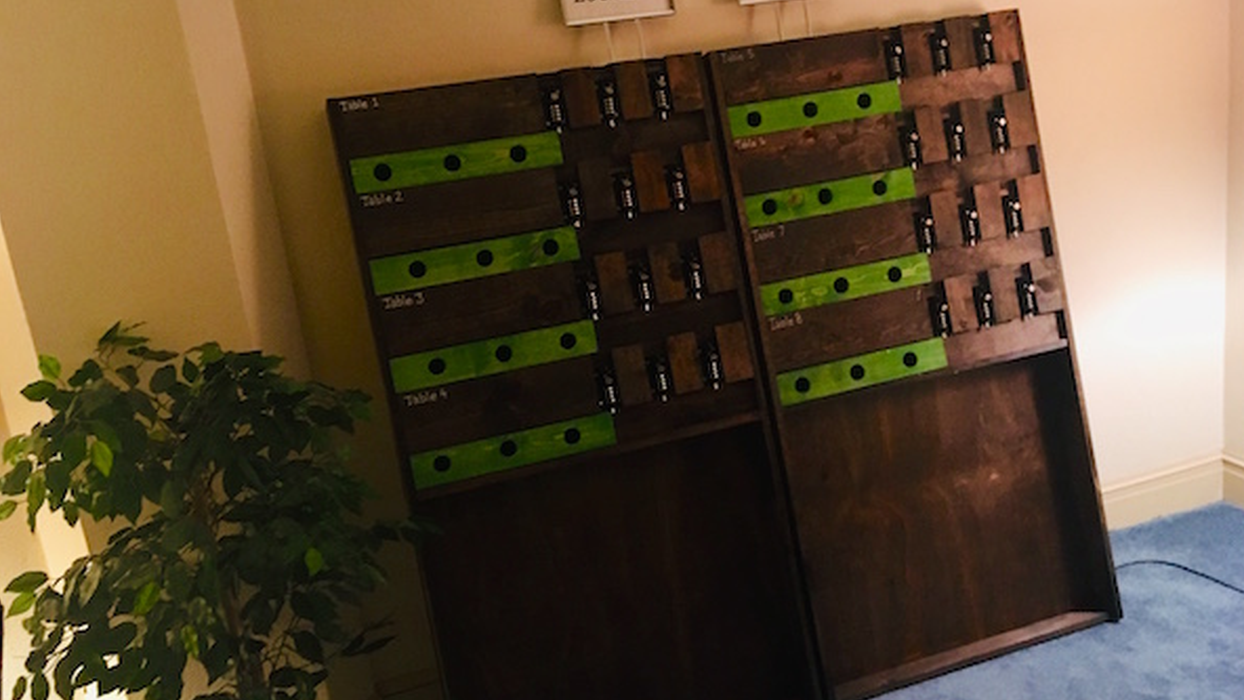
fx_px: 1056
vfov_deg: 36.7
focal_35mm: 32
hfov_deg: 61.0
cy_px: 334
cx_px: 628
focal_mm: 4.15
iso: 400
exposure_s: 1/15
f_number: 2.2
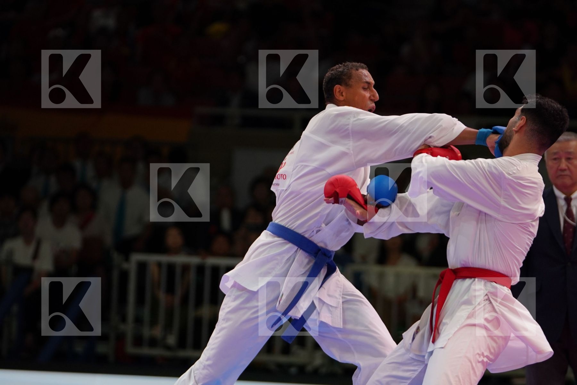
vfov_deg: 5.7
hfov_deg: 8.5
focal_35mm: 243
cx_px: 288
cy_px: 192
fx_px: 3894
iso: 800
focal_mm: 162
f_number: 2.8
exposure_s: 1/1000
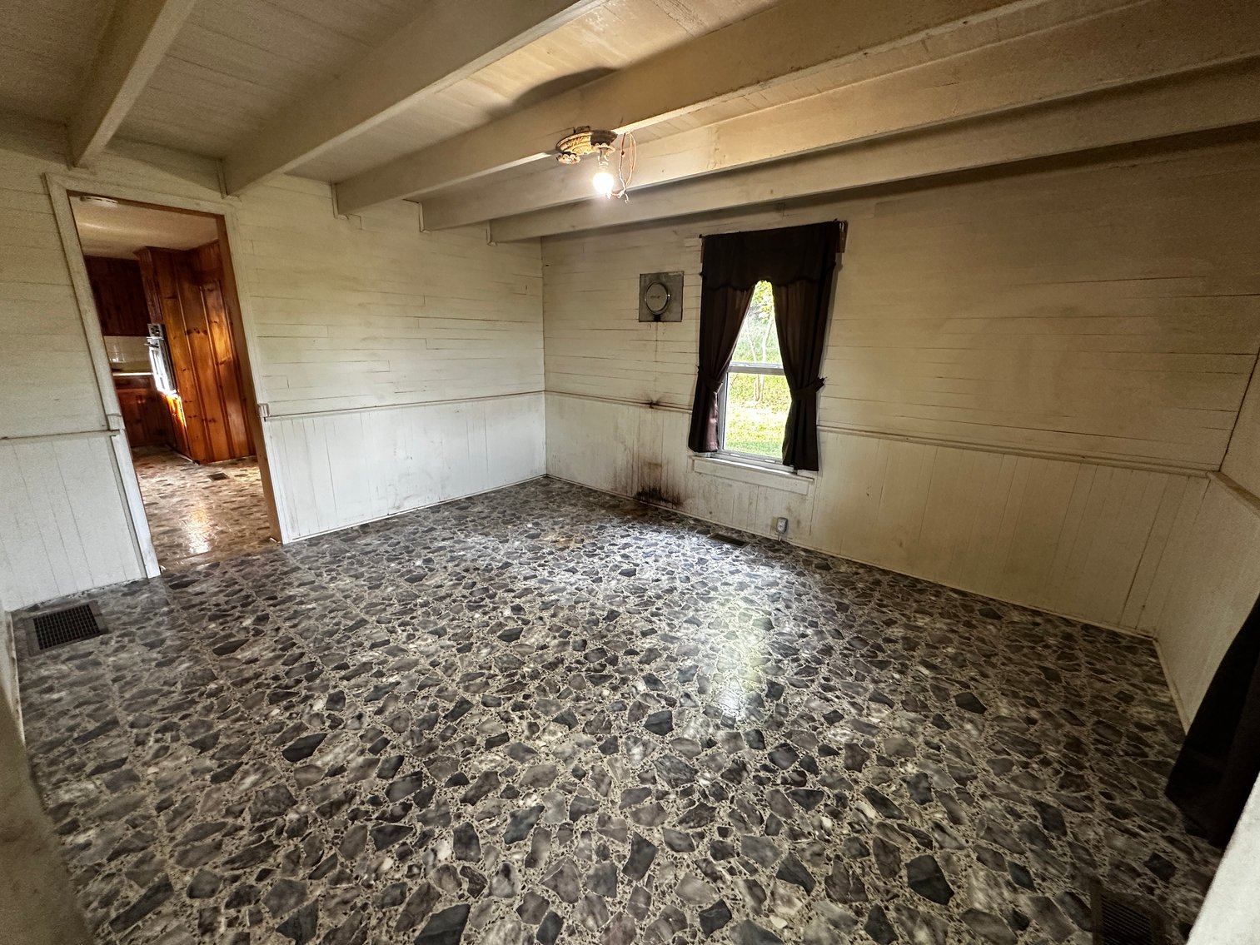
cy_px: 472
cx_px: 630
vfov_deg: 85.7
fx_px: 510
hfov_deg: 102.1
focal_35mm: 14
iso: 320
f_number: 2.2
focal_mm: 2.22
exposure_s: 1/60
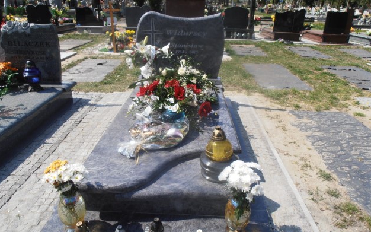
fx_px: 263
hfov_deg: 70.4
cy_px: 109
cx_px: 188
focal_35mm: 26
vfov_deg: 47.6
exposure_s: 1/160
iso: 80
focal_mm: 4.2
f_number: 7.9
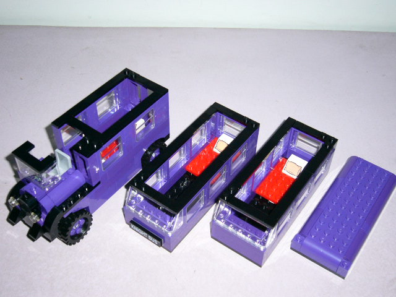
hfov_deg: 42.1
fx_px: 515
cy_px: 148
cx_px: 198
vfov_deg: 32.2
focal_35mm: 45
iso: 100
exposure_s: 1/60
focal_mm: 7.5
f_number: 3.2
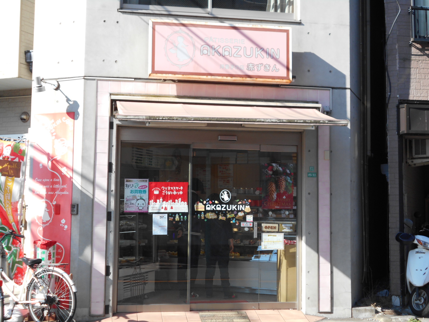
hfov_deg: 38.2
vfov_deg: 29.1
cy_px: 161
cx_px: 214
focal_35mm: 50
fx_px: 620
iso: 80
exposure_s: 1/250
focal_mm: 8.8
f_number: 4.5
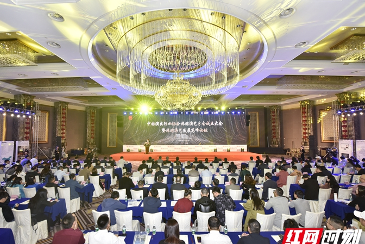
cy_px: 129
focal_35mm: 15
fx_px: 152
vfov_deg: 77.3
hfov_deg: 100.3
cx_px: 175
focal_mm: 14
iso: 1000
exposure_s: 1/60
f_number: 4.5
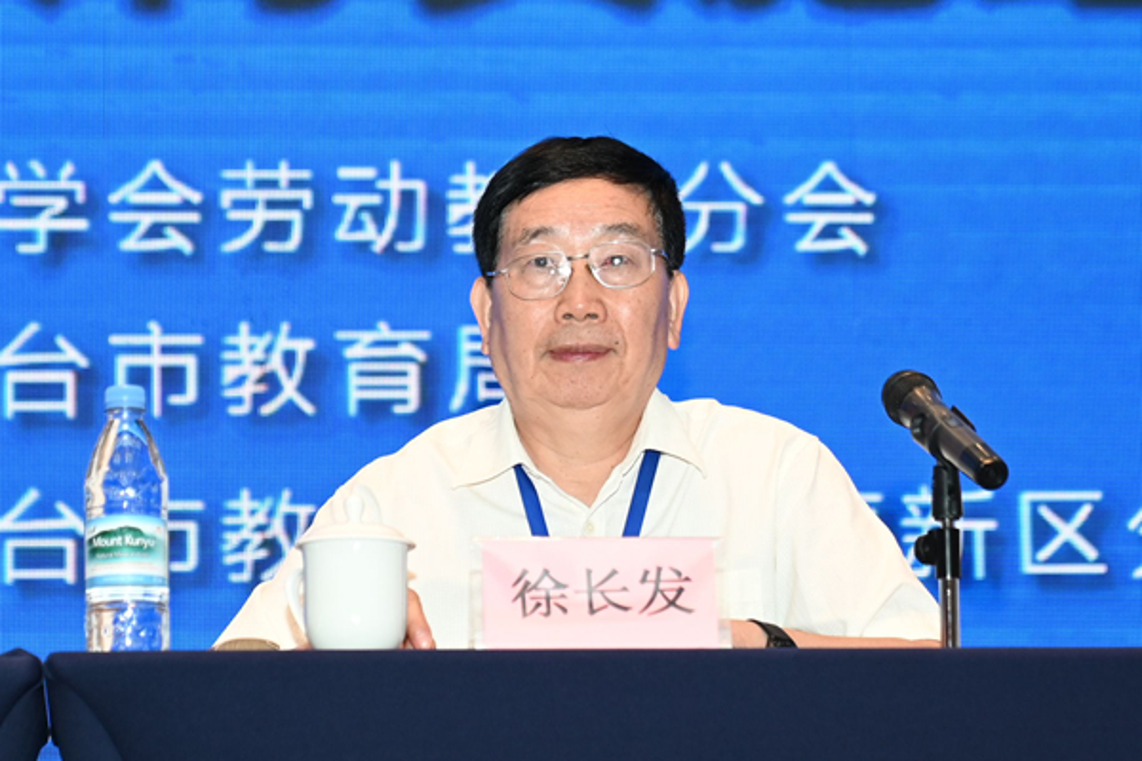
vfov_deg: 13.0
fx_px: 3331
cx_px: 571
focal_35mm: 105
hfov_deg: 19.5
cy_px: 380
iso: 320
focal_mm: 70
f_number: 2.8
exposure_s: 1/160
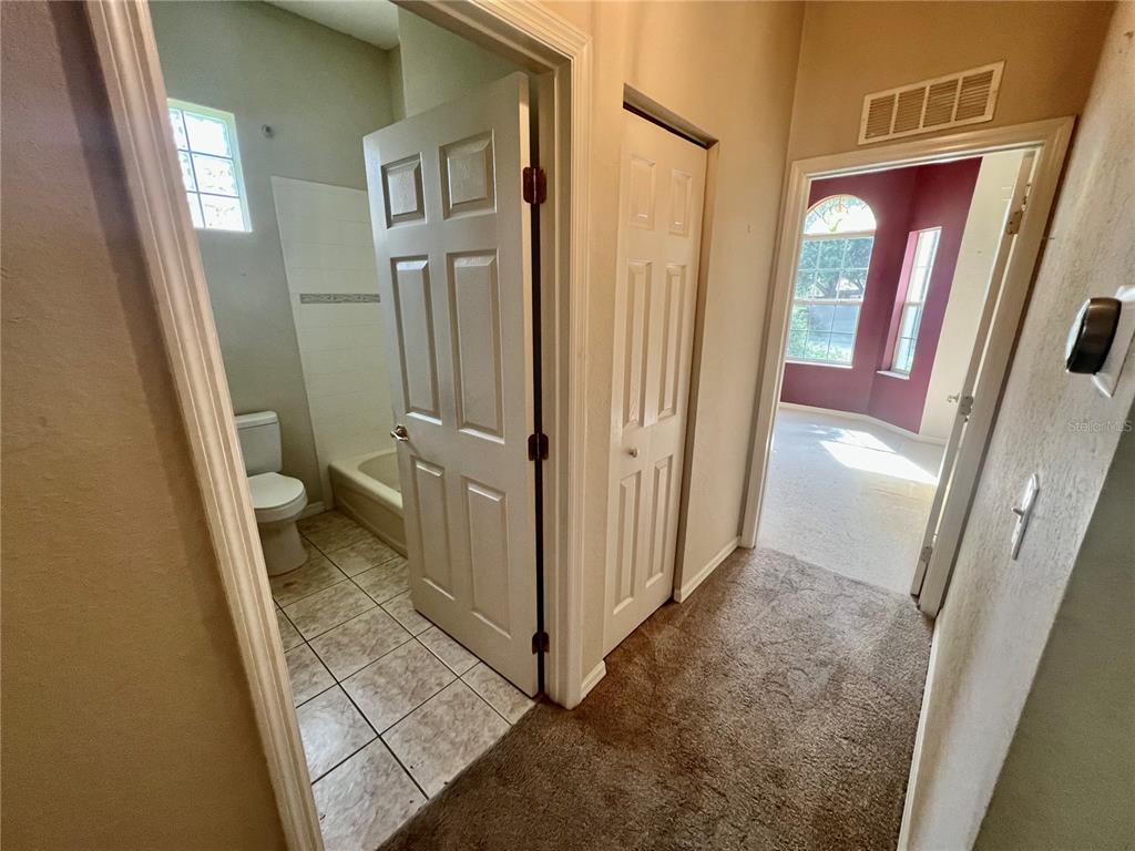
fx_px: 426
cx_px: 568
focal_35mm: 13
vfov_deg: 89.9
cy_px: 426
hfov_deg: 106.2
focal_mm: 1.57
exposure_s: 1/120
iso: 200
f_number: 1.8
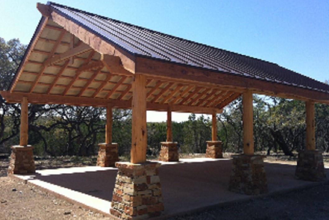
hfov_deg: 51.9
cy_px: 113
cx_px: 162
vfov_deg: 35.9
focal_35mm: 37
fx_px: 338
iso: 80
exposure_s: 1/943
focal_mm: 3.85
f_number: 2.8
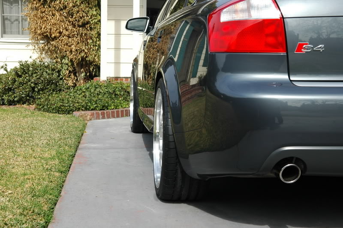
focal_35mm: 57
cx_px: 172
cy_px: 114
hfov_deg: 35.1
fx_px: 543
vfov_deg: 23.7
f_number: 8
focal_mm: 38
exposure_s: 1/320
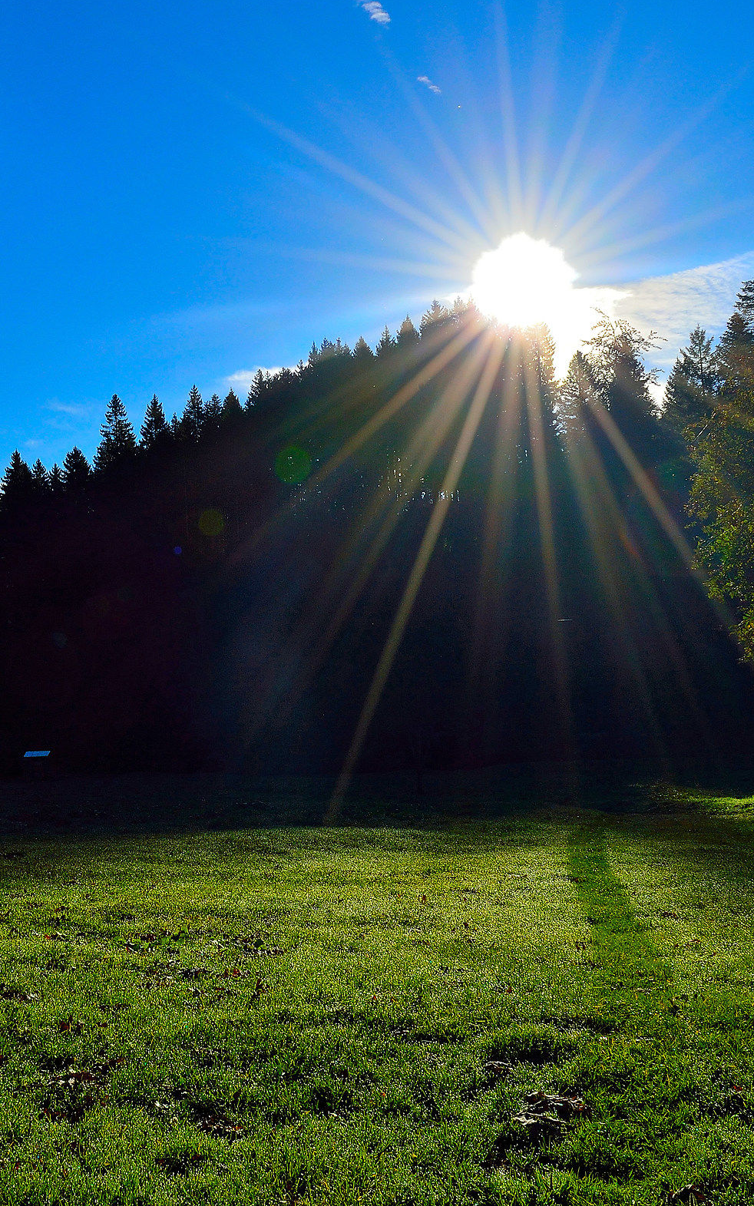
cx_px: 135
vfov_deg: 47.2
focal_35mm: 42
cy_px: 596
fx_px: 1381
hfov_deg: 29.7
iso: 100
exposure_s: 1/500
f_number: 11
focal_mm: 18
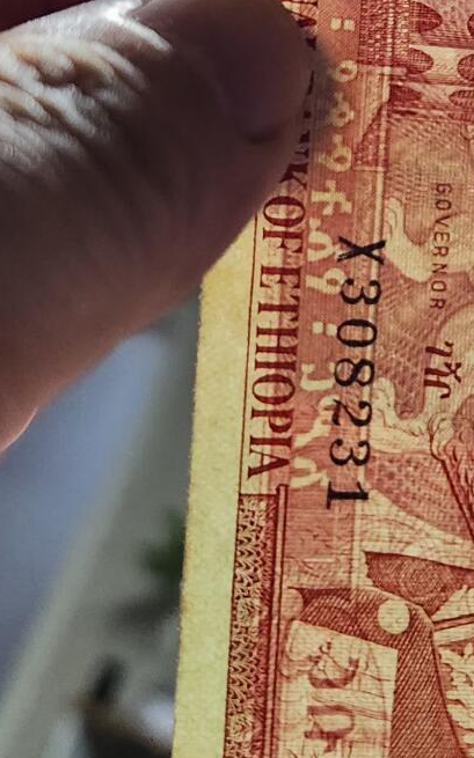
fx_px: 1386
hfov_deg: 18.8
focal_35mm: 67
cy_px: 196
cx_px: 488
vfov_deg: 30.2
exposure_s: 1/100
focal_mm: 5.4
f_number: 1.8
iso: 1000
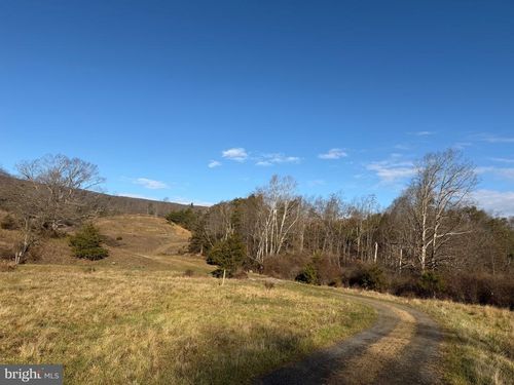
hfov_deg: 71.6
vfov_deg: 56.8
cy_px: 192
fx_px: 356
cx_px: 257
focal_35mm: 24
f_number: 1.78
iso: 80
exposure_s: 1/4975
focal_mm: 6.76
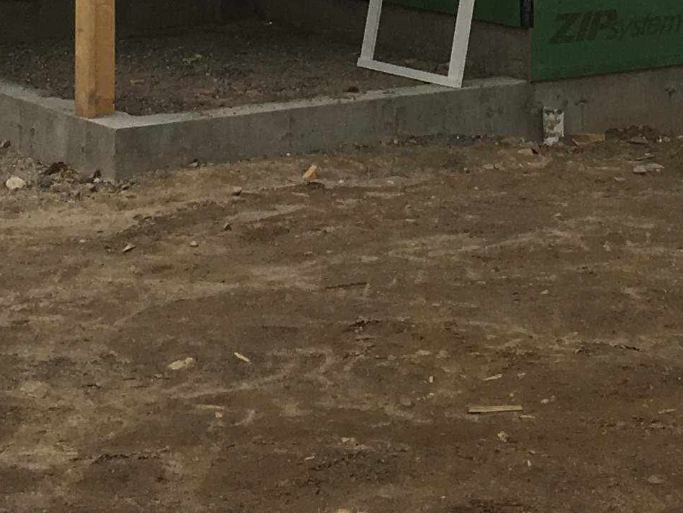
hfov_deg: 16.1
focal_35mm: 122
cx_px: 436
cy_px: -529
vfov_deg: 11.0
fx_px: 2408
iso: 25
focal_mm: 4.15
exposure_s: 1/336
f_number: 2.2
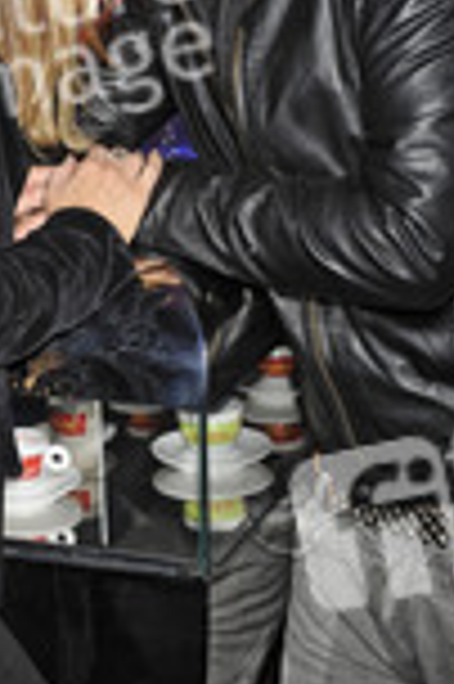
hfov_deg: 14.8
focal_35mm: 92
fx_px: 1744
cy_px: 279
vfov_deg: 22.1
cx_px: 112
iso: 640
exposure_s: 1/30
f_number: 5
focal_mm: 35
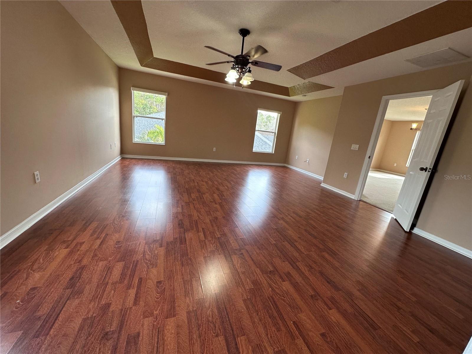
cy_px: 177
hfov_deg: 102.1
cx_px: 236
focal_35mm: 14
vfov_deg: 85.7
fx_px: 191
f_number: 2.2
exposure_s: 1/120
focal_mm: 2.22
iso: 100
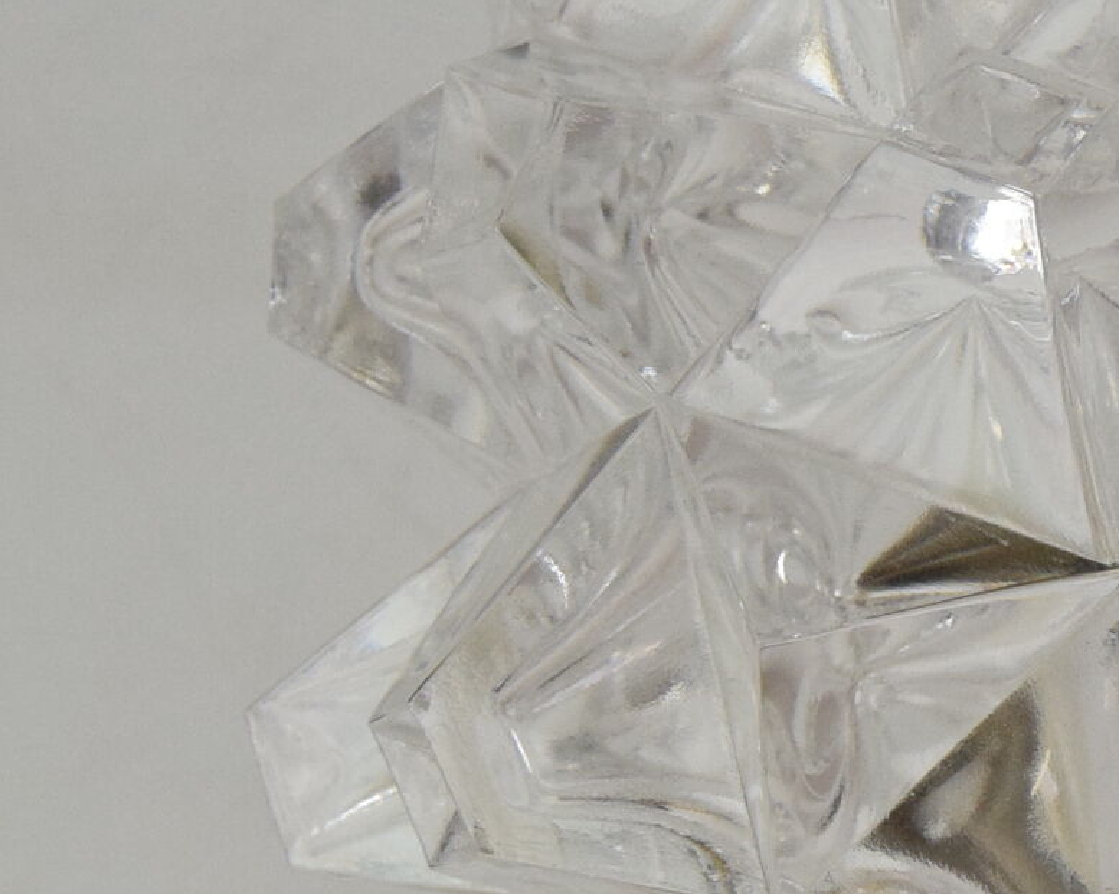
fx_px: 5032
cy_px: 747
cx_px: 1279
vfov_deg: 10.1
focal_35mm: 152
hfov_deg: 12.4
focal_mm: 28
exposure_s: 1/400
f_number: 10
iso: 1600
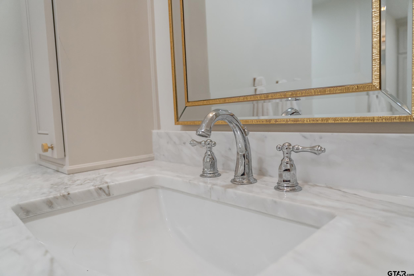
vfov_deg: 53.1
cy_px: 138
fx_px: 276
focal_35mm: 24
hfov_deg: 73.7
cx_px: 207
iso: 3200
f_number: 4
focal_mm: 24
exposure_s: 1/500
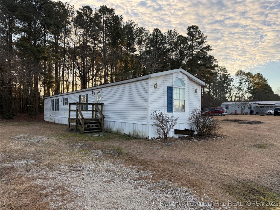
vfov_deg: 56.8
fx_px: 194
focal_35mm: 24
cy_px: 105
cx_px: 140
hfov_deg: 71.6
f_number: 1.78
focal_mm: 6.76
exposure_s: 1/567
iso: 100
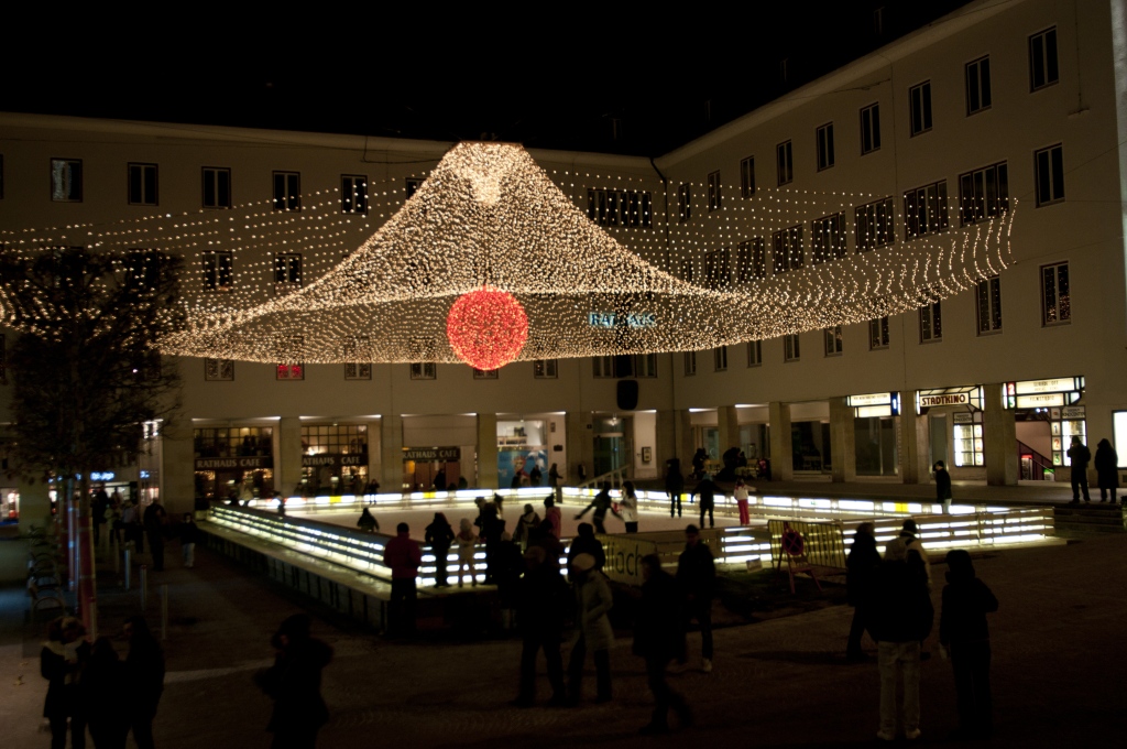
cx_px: 564
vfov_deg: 34.1
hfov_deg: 49.6
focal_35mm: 39
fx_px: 1219
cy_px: 374
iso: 320
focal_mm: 26
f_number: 3.2
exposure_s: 1/20
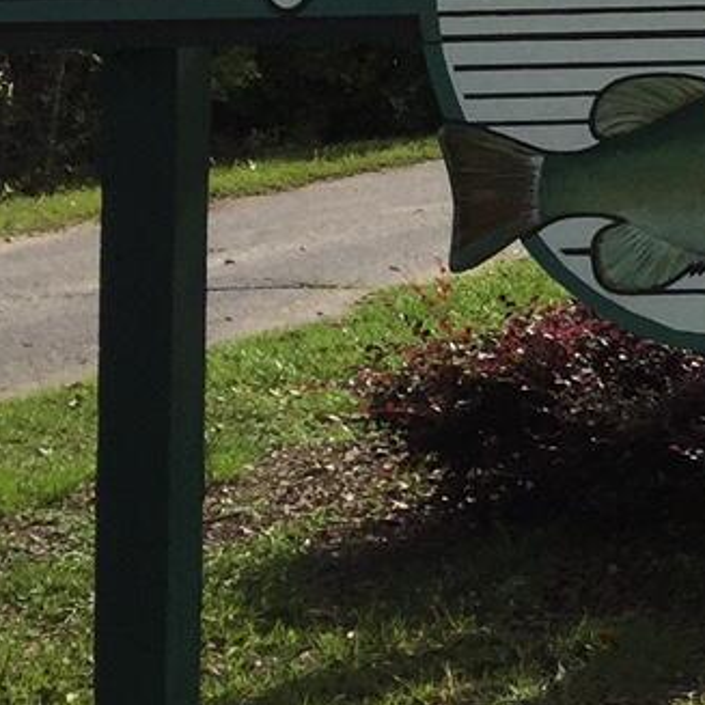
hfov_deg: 12.2
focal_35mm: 128
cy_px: -144
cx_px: 1393
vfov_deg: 13.3
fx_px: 2949
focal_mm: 4.15
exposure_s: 1/3968
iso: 32
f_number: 2.2
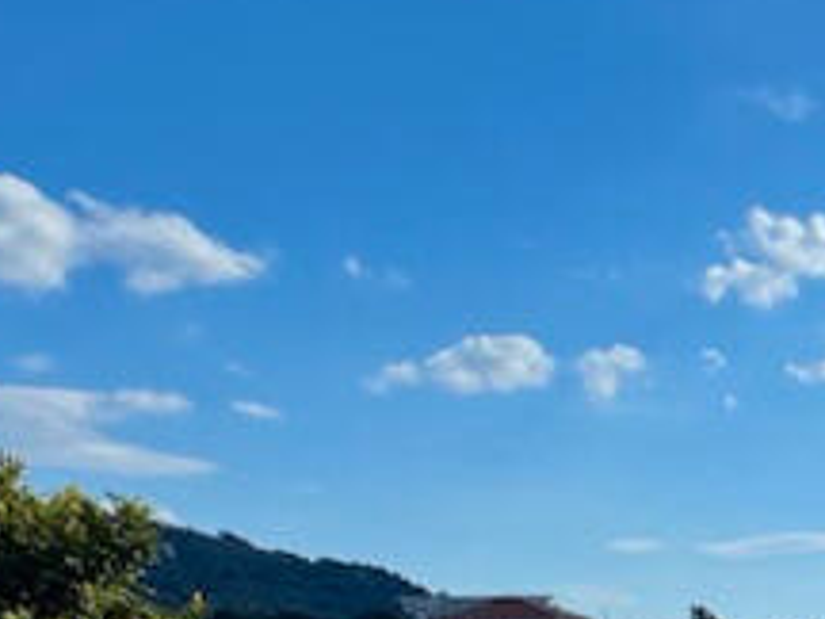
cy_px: 1173
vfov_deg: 17.6
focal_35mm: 64
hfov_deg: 19.6
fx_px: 1525
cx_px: 1583
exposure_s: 1/1217
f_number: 2.2
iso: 50
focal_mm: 2.22
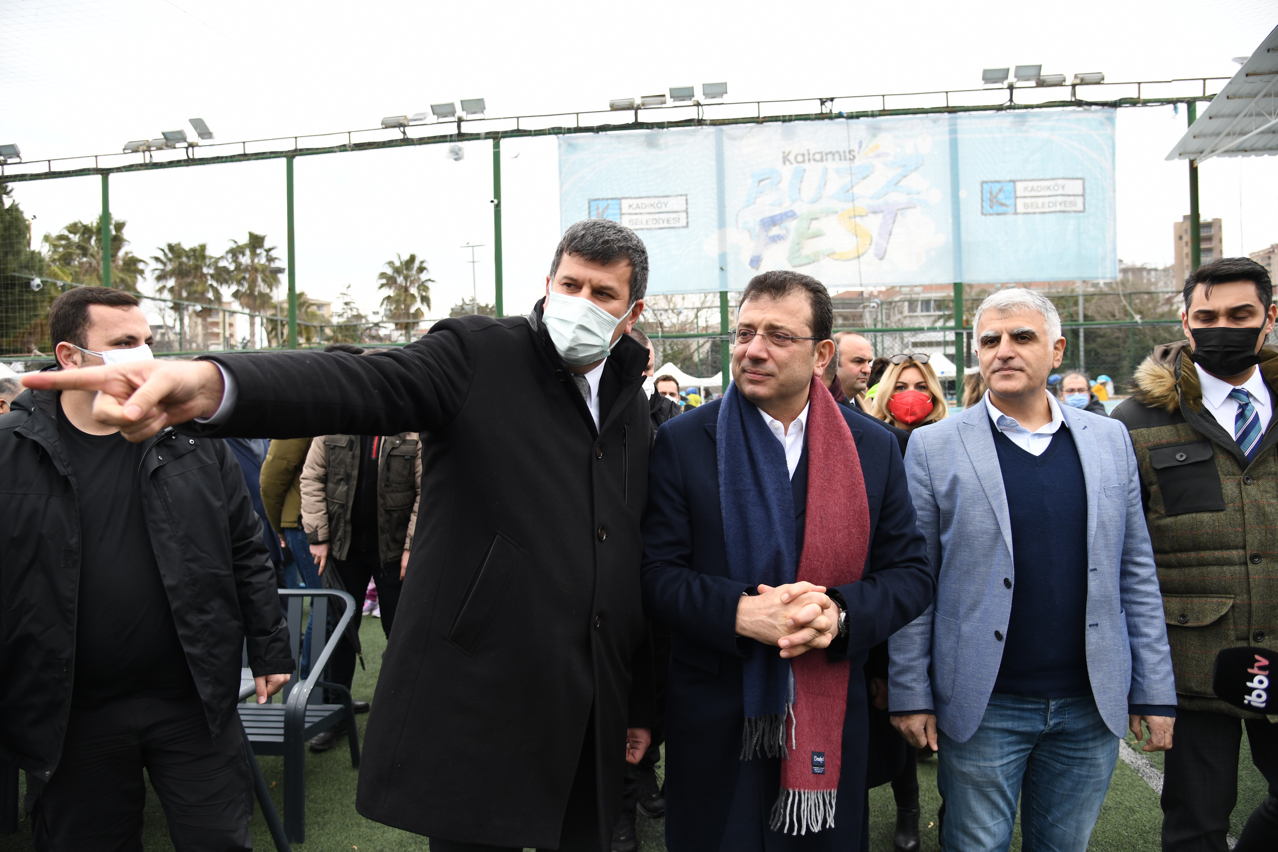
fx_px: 852
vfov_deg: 53.1
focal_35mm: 24
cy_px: 426
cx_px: 639
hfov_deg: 73.7
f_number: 4
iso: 400
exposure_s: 1/500
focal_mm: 24
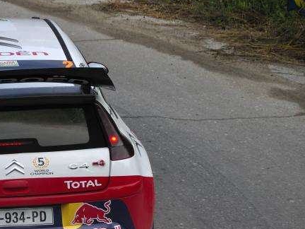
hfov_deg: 5.9
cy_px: 110
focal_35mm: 335
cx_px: -28
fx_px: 2952
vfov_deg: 4.4
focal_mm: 98
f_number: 5
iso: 400
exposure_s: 1/1250
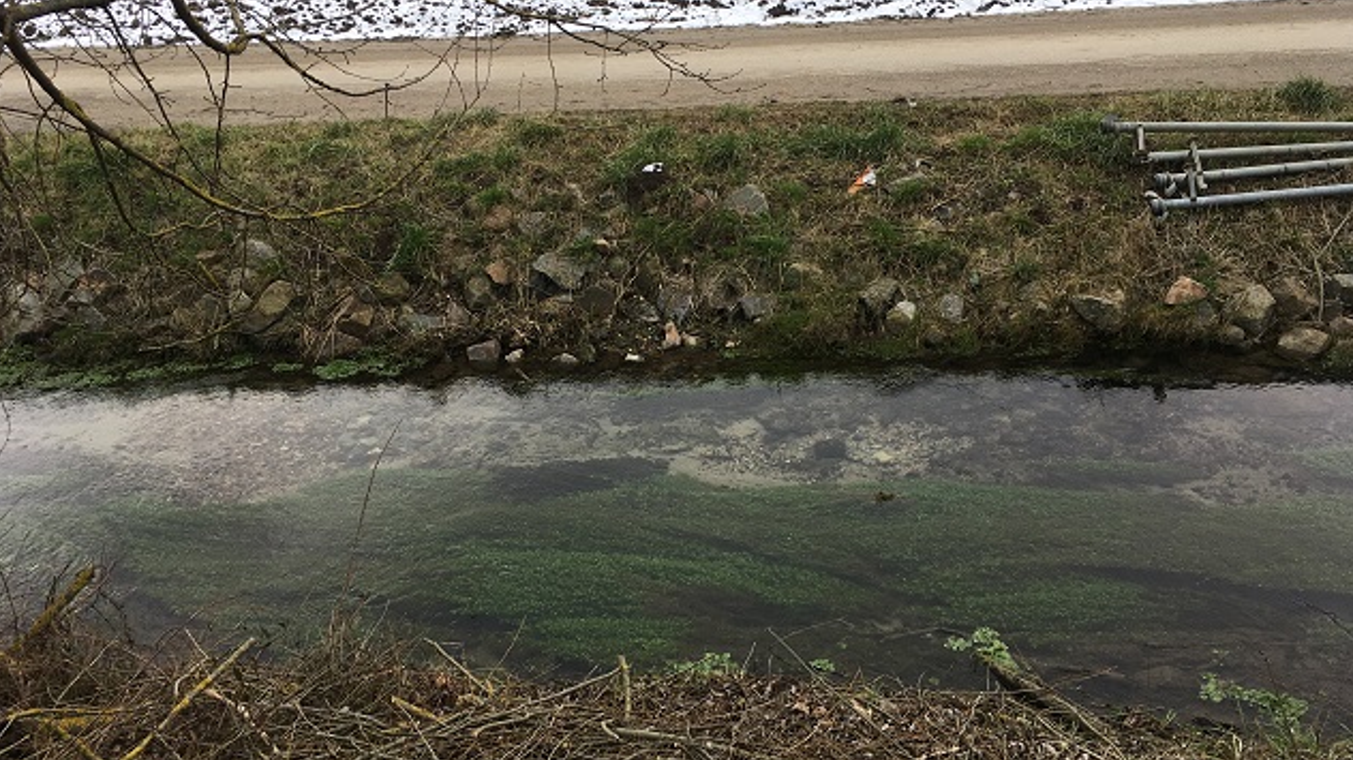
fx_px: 1148
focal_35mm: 32
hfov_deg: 61.0
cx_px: 676
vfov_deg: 36.6
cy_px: 332
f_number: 2.2
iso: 25
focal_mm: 4.15
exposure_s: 1/390
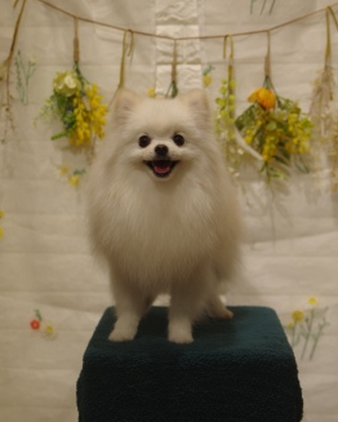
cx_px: 168
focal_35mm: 94
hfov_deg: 16.4
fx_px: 1174
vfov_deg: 20.3
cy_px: 177
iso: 250
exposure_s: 1/200
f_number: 3.5
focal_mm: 55
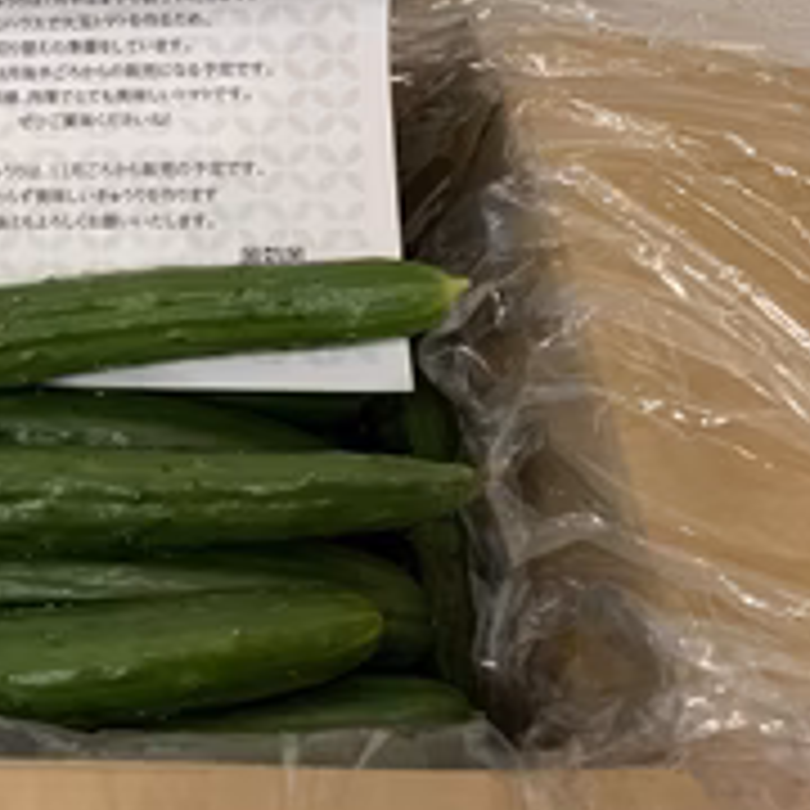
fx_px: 1350
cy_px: 148
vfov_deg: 32.4
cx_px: -36
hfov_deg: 30.5
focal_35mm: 51
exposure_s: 1/50
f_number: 1.8
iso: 125
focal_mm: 4.25
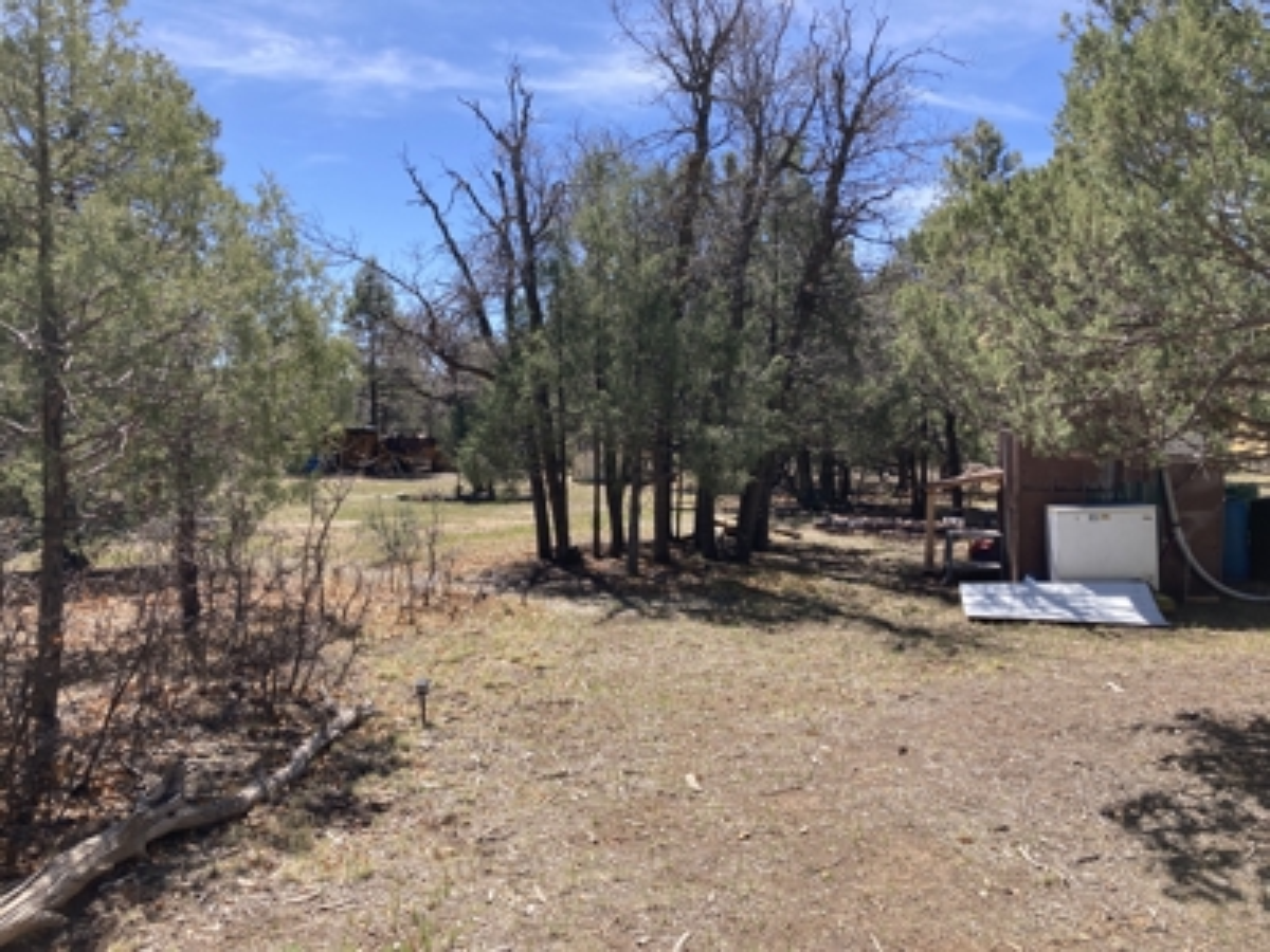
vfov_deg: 49.7
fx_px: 1027
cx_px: 635
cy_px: 476
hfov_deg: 63.4
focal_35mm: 28
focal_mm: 3.99
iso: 20
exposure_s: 1/1143
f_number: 1.8
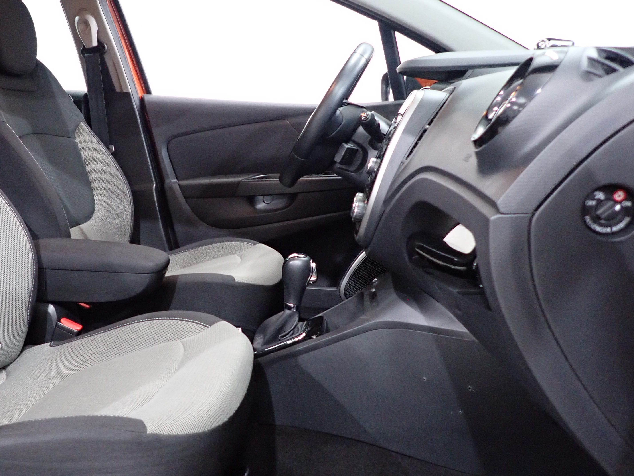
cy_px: 213
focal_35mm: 35
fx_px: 641
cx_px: 202
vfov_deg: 40.7
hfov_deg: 51.5
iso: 500
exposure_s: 1/30
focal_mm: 4.5
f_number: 2
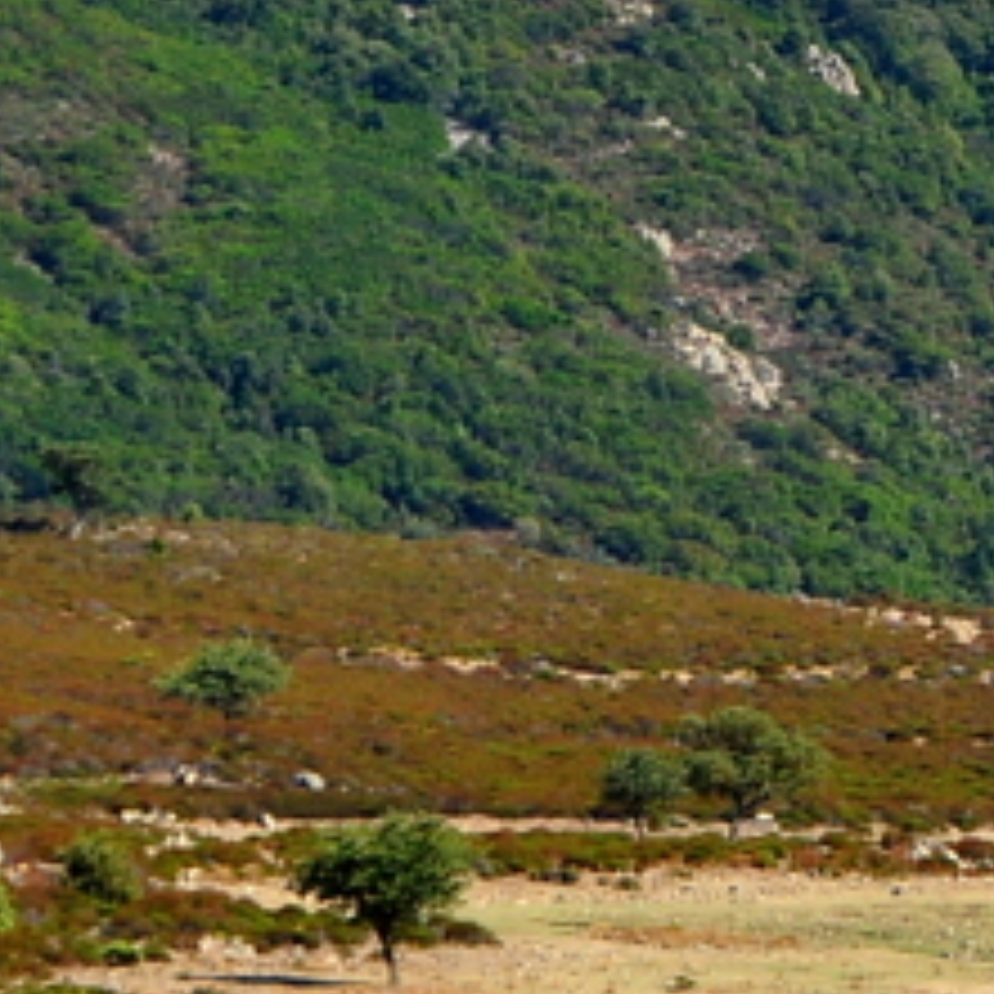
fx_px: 11858
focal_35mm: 365
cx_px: 1210
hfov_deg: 4.8
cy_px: 468
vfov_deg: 4.8
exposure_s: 1/800
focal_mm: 62
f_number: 7.1
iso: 400
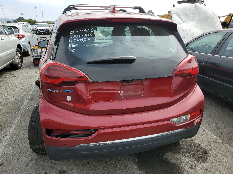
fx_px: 175
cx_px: 116
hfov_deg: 67.3
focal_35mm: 26
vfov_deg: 53.1
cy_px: 87
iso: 50
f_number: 1.5
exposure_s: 1/2500
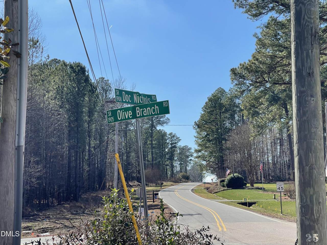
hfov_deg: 30.3
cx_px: 164
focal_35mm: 64
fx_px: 605
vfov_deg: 22.9
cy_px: 122
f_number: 2.2
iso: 20
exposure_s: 1/1449
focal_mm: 7.5
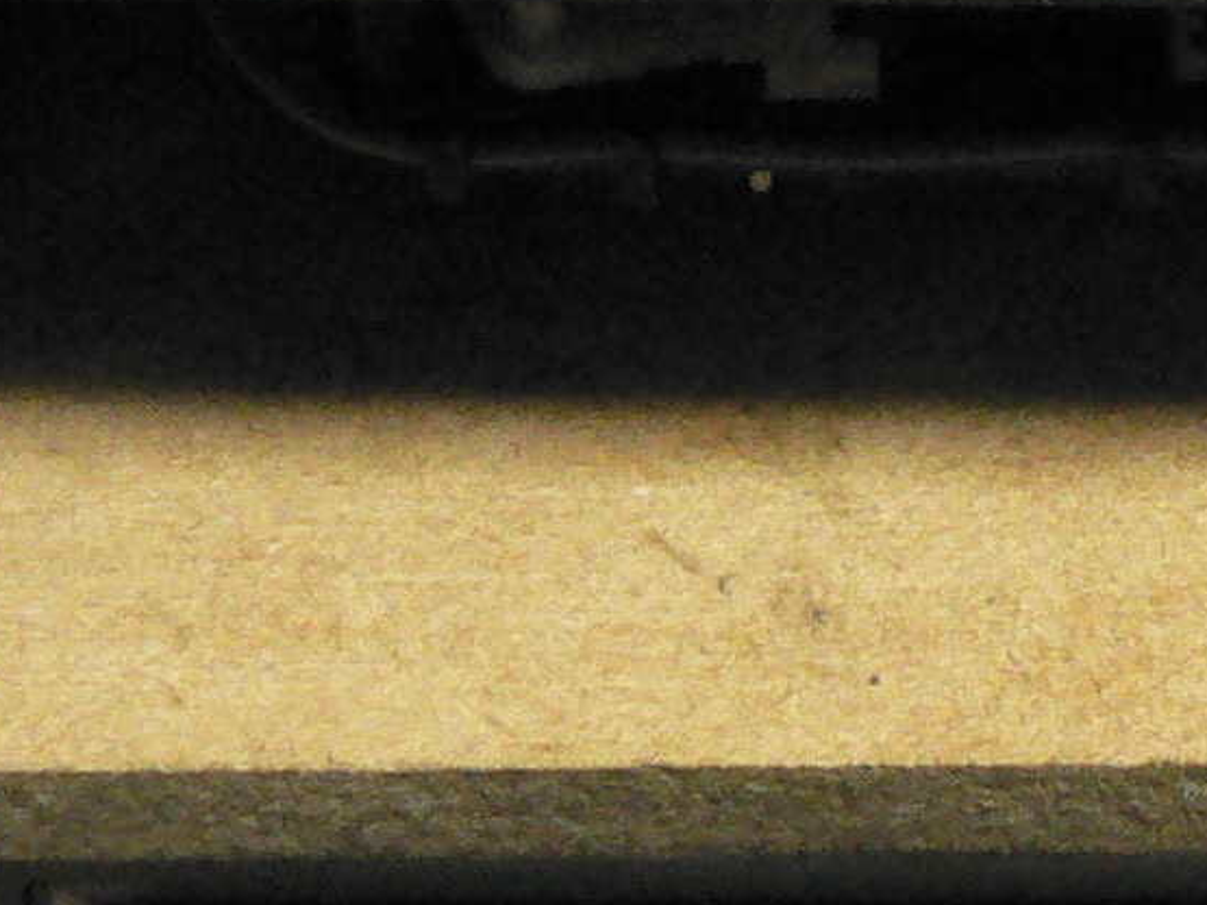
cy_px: 37
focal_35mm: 166
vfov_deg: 8.9
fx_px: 5787
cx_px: 1222
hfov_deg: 11.8
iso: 400
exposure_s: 1/30
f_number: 2.8
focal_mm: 6
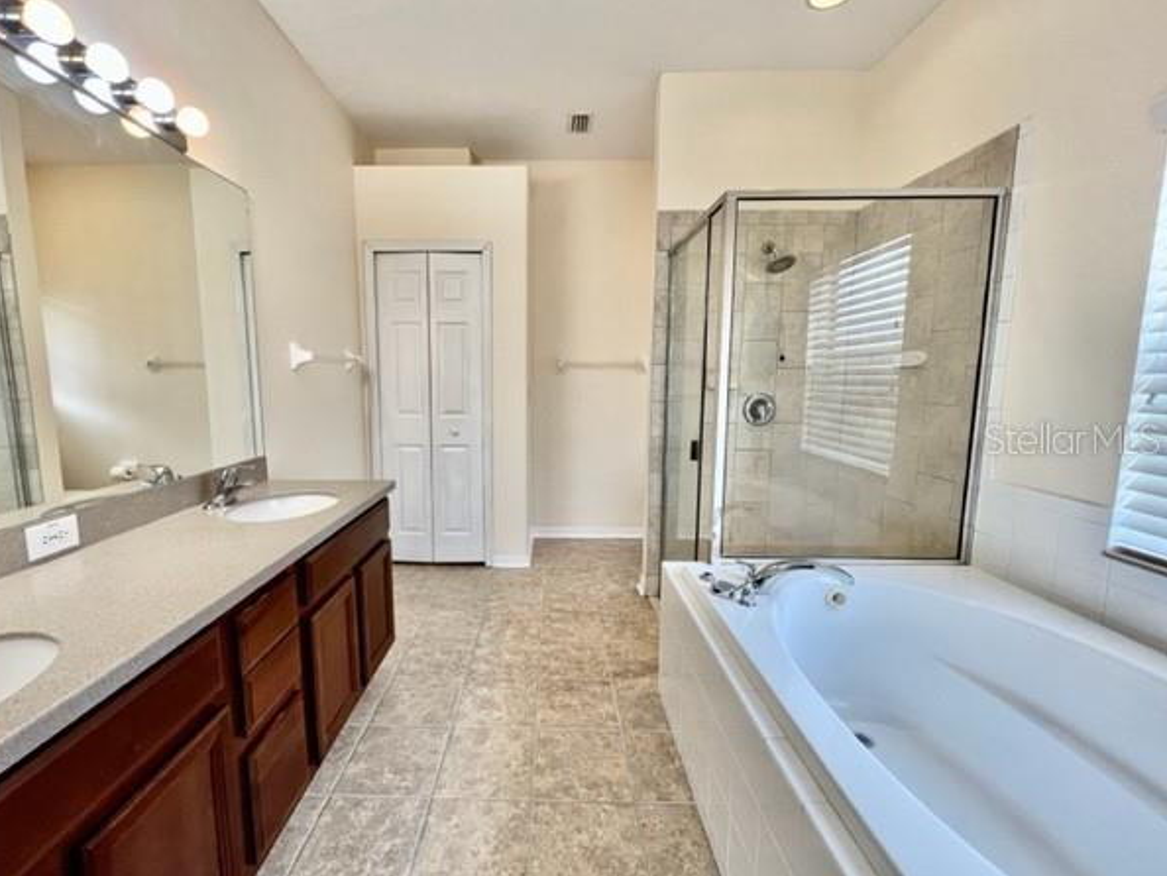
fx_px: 472
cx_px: 540
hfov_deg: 101.9
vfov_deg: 85.7
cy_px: 438
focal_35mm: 14
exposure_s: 1/120
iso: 80
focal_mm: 1.57
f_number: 1.8
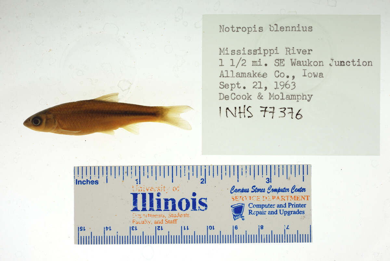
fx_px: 650
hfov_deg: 33.4
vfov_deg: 22.6
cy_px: 130
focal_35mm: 60
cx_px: 195
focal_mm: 60
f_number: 10
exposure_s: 1/200
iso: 100
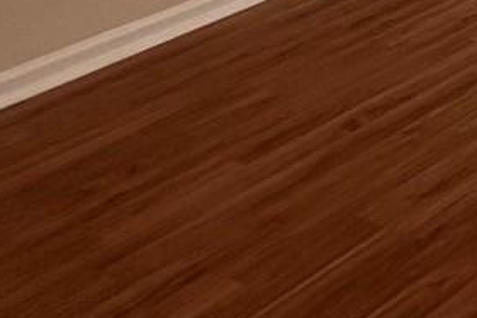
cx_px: 1022
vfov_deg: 12.7
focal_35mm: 83
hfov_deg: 16.5
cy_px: -447
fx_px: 1099
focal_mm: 2.22
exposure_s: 1/158
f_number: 2.2
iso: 40
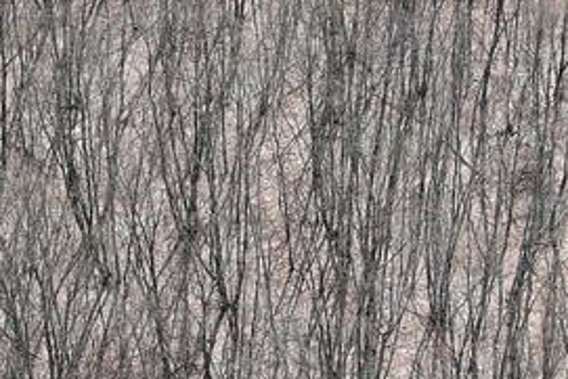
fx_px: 3457
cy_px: 112
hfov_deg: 9.4
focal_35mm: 219
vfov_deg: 6.3
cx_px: 321
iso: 100
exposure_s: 1/495
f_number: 2.8
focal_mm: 10.57
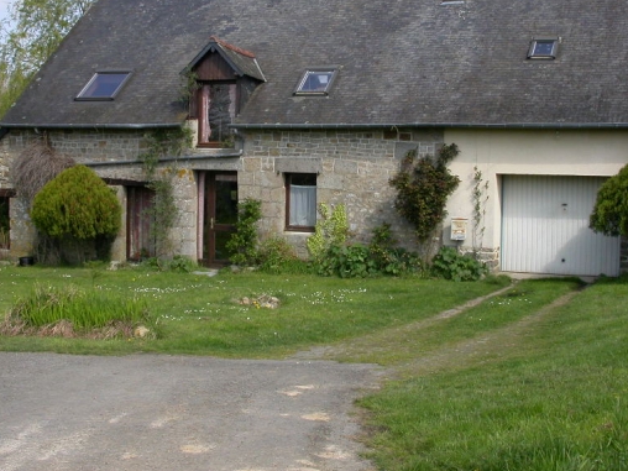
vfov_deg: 28.4
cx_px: 314
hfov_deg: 37.5
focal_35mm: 51
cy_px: 163
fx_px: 925
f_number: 6.7
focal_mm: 7.85
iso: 100
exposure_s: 1/290
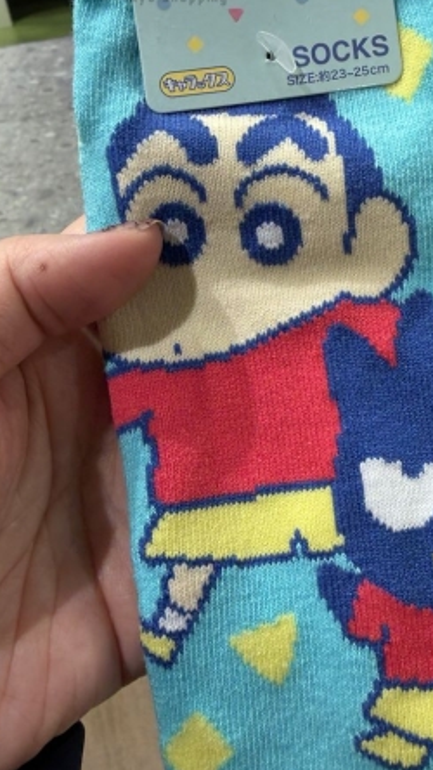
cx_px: 311
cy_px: 362
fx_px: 816
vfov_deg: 50.4
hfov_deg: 29.4
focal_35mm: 40
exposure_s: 1/100
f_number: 2.2
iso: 64
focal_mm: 2.22
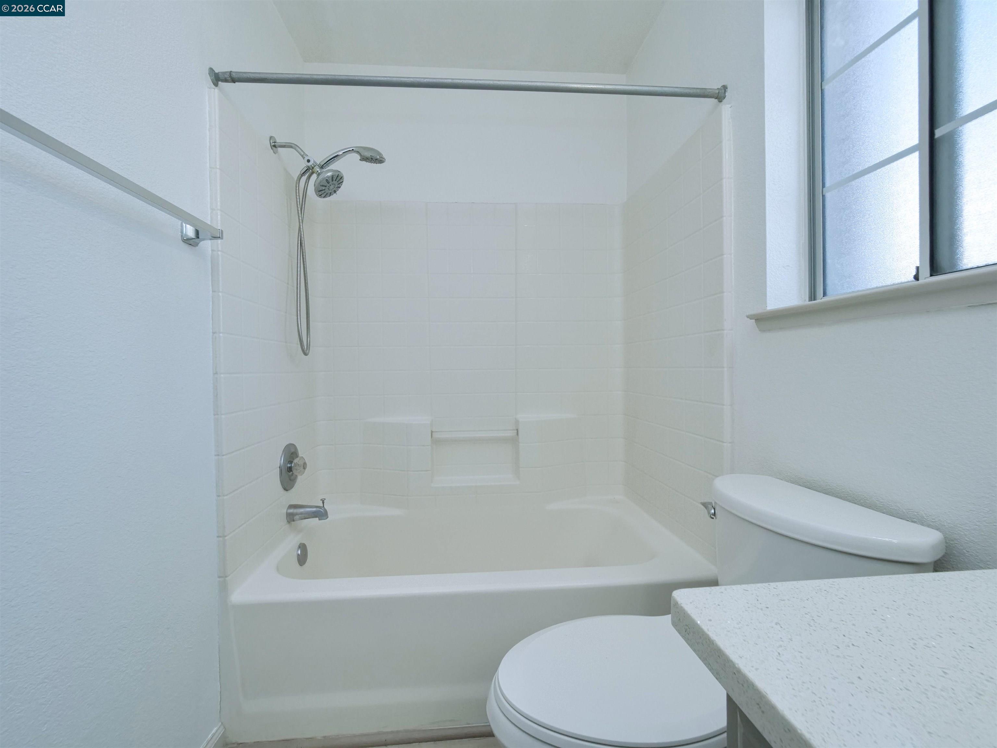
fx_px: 403
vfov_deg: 85.7
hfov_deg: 102.1
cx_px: 498
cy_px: 374
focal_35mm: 14
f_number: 7.1
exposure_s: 1/160
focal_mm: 7
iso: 800
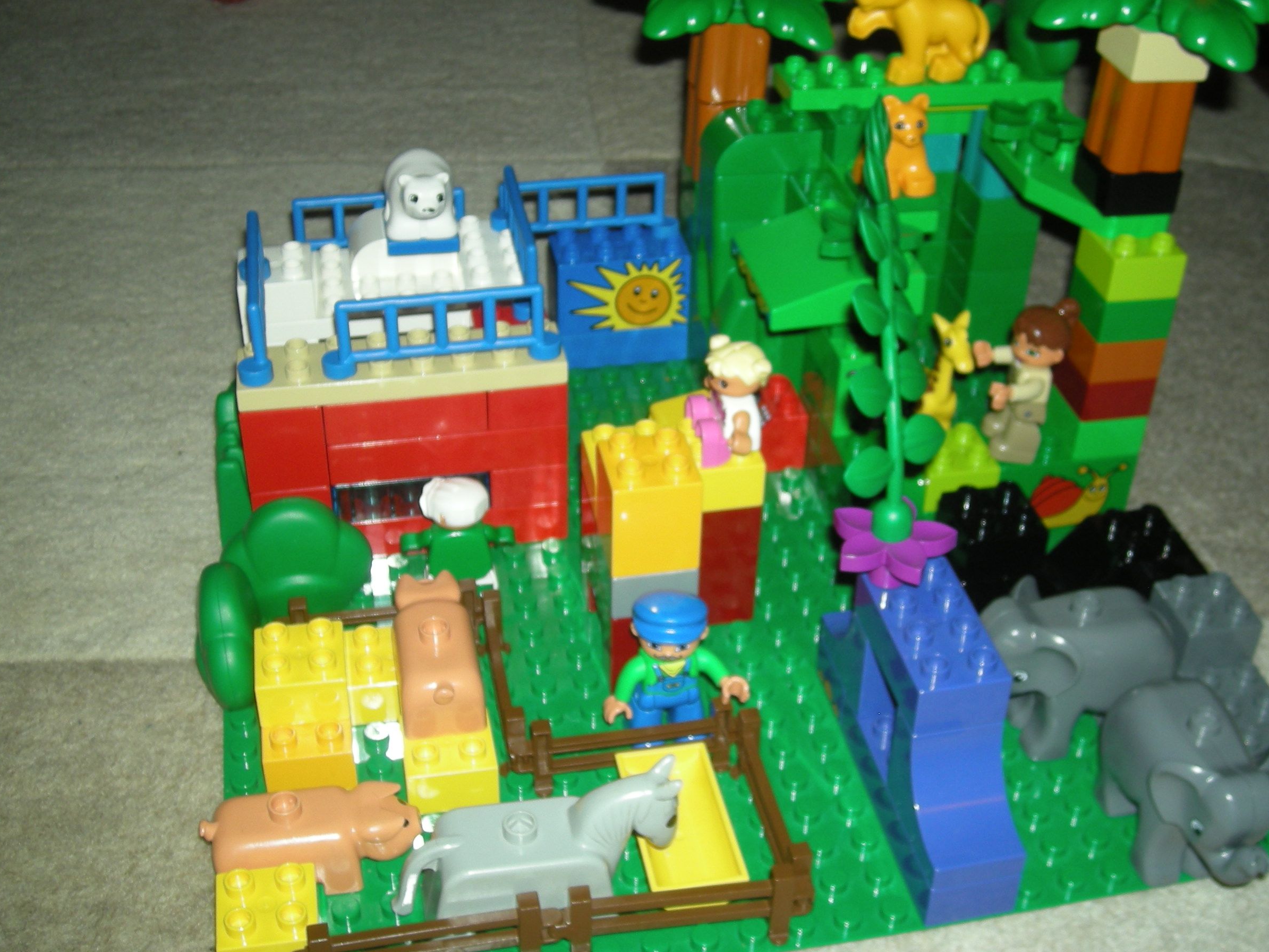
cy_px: 416
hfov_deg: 42.0
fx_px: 1650
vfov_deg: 32.1
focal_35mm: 45
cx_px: 716
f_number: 2.8
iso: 50
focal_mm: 5.7
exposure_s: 1/60
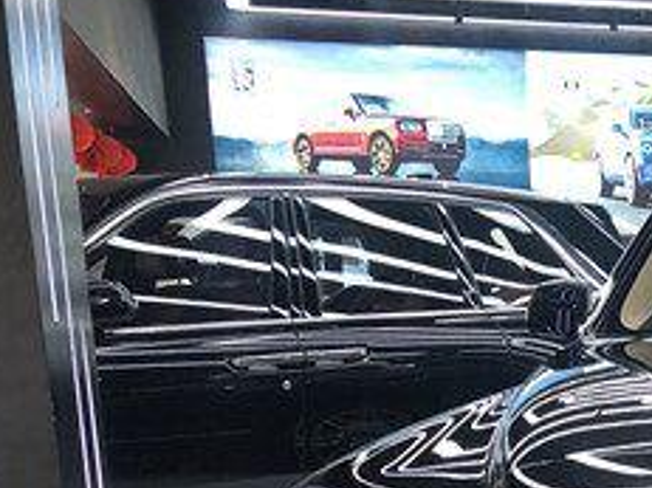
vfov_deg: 16.3
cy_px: 653
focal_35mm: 85
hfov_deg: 20.7
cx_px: 878
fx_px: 1600
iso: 32
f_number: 1.8
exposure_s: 1/33
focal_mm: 4
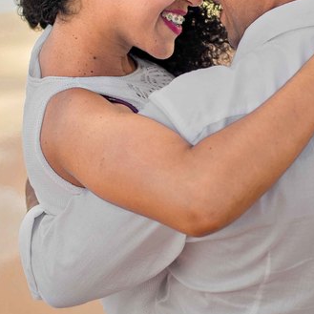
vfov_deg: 11.2
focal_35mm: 155
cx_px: 202
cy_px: 77
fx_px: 1591
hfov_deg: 11.3
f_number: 2.8
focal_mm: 50
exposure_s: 1/320
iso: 160
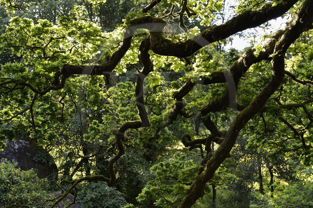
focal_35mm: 70
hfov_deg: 28.9
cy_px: 104
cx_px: 156
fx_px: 608
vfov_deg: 19.4
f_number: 8
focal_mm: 70
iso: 800
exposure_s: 1/160
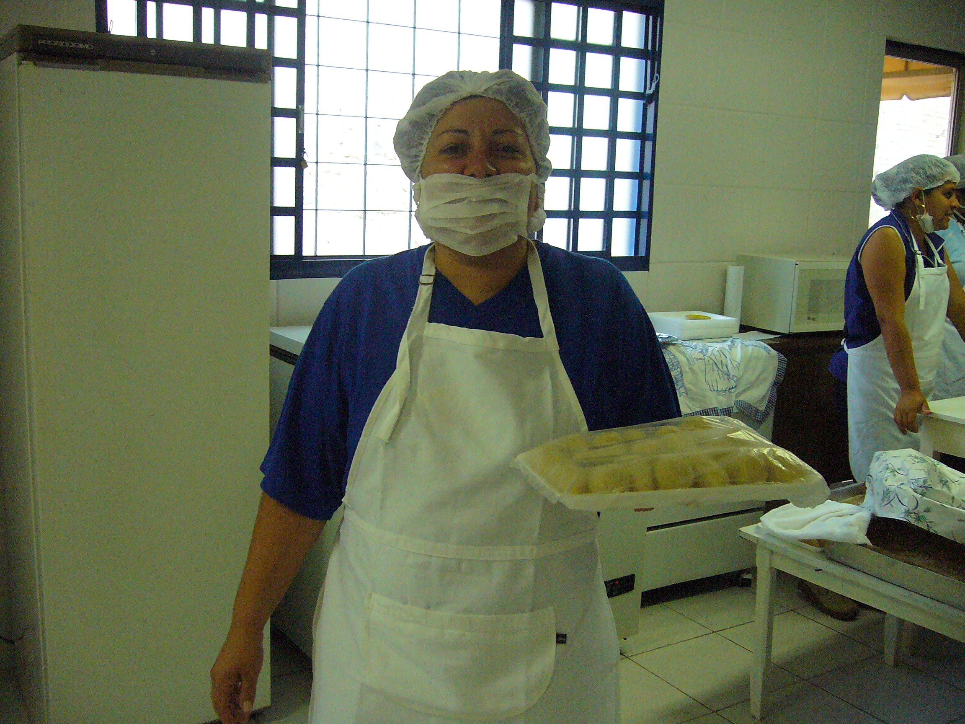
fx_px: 976
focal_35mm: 35
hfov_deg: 52.6
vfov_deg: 40.7
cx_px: 482
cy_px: 362
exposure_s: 1/100
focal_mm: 5.8
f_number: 2.8
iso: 400
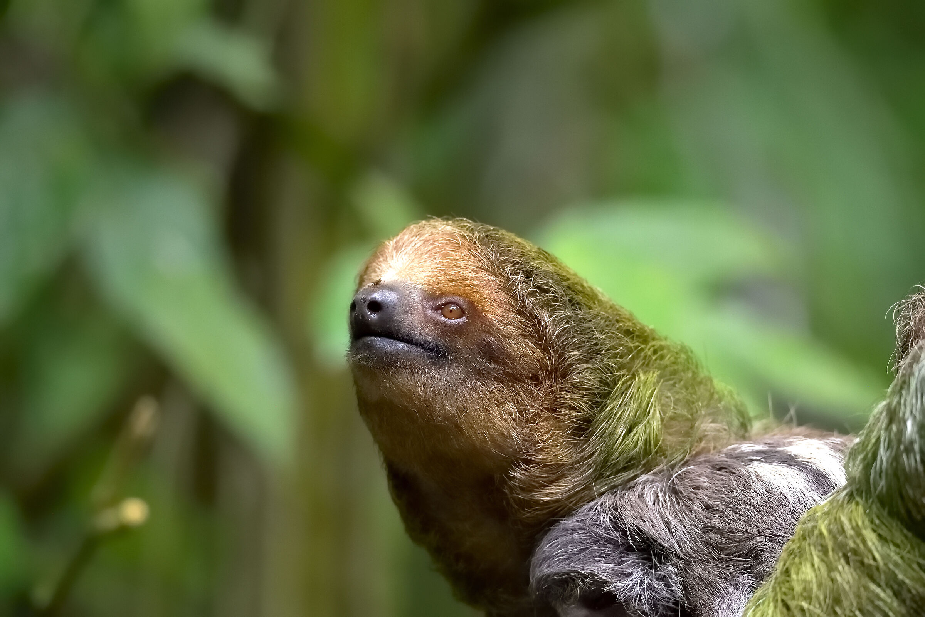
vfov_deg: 3.9
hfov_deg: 5.9
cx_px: 462
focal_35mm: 350
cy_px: 308
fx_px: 8996
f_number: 6
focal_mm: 350
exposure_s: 1/500
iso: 7200
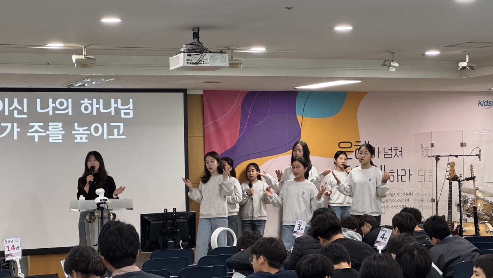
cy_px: 147
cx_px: 245
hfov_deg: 25.0
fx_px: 1111
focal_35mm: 85
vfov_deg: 14.2
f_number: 2.8
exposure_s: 1/60
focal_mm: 9
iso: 250
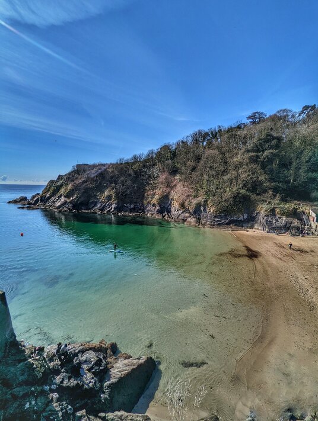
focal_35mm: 16
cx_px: 159
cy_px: 210
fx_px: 195
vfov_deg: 94.4
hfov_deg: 78.3
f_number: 2.2
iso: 51
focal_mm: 2.35
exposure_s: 1/2817
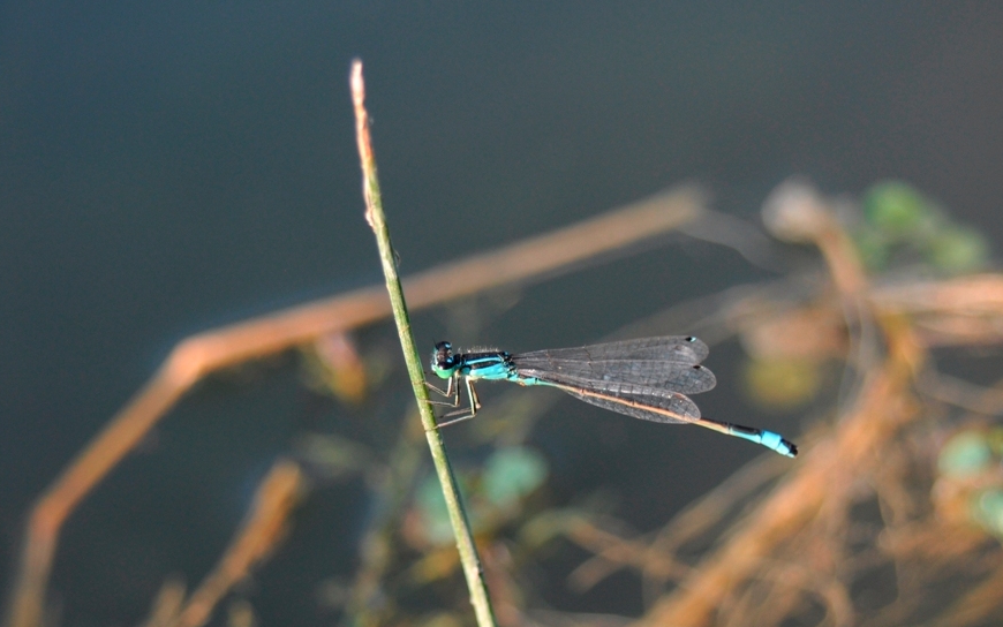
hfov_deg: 17.0
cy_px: 320
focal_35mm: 123
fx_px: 3363
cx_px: 503
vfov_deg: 10.7
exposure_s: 1/160
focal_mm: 80
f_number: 5.6
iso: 200
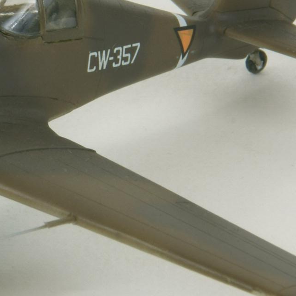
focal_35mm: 518
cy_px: 88
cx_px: -23
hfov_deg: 3.4
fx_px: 5014
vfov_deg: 3.4
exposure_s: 1.3
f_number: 29
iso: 80
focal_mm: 135
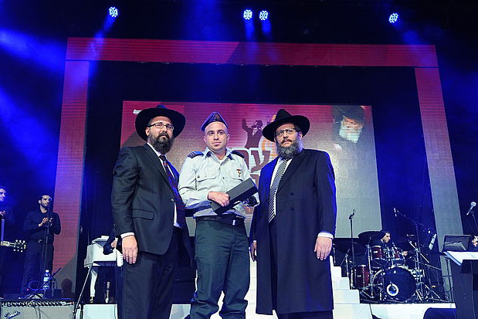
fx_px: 412
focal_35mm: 31
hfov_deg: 60.2
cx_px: 215
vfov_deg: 42.0
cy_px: 200
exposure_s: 1/400
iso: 1600
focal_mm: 24
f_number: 5
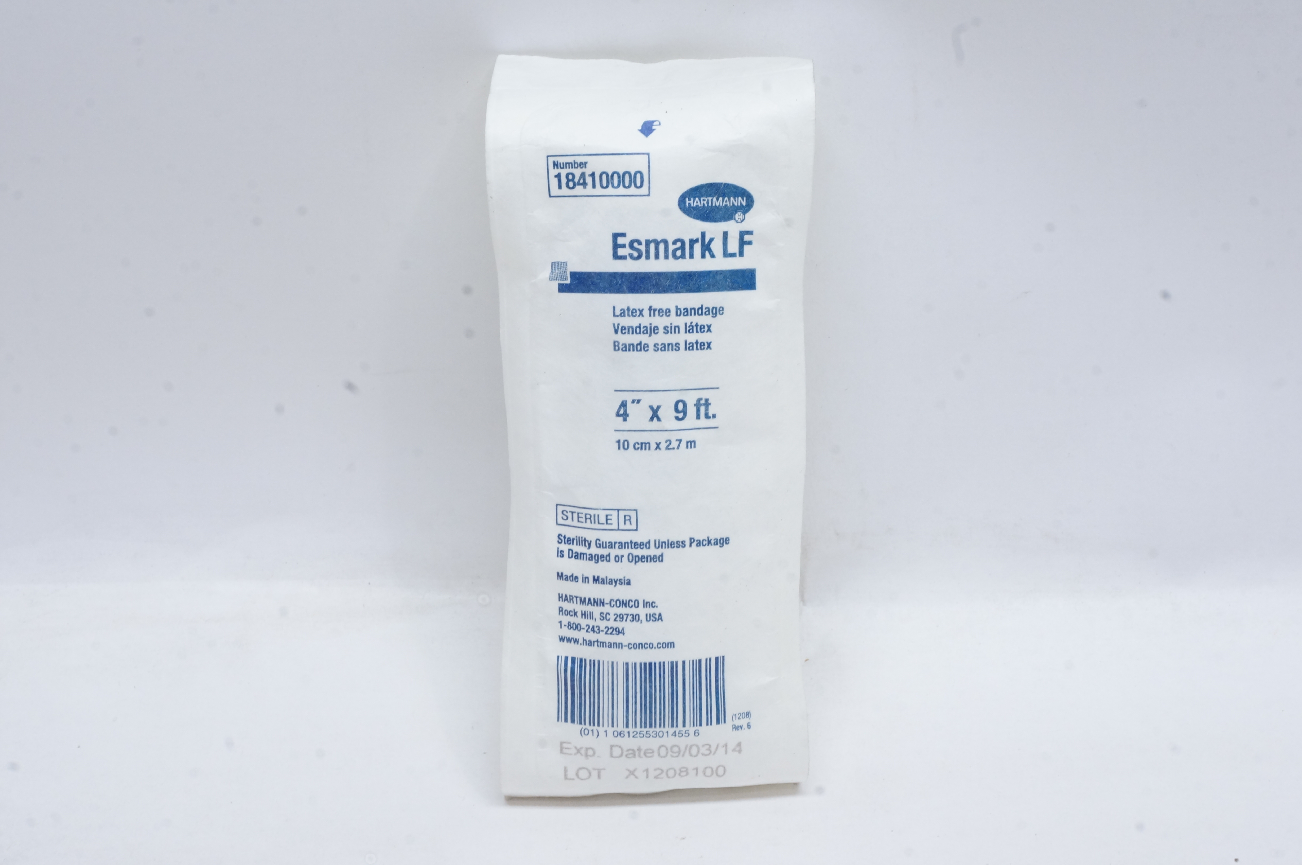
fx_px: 2222
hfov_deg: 32.7
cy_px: 432
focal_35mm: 62
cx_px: 651
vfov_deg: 22.0
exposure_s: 1/6
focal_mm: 41
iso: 800
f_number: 20
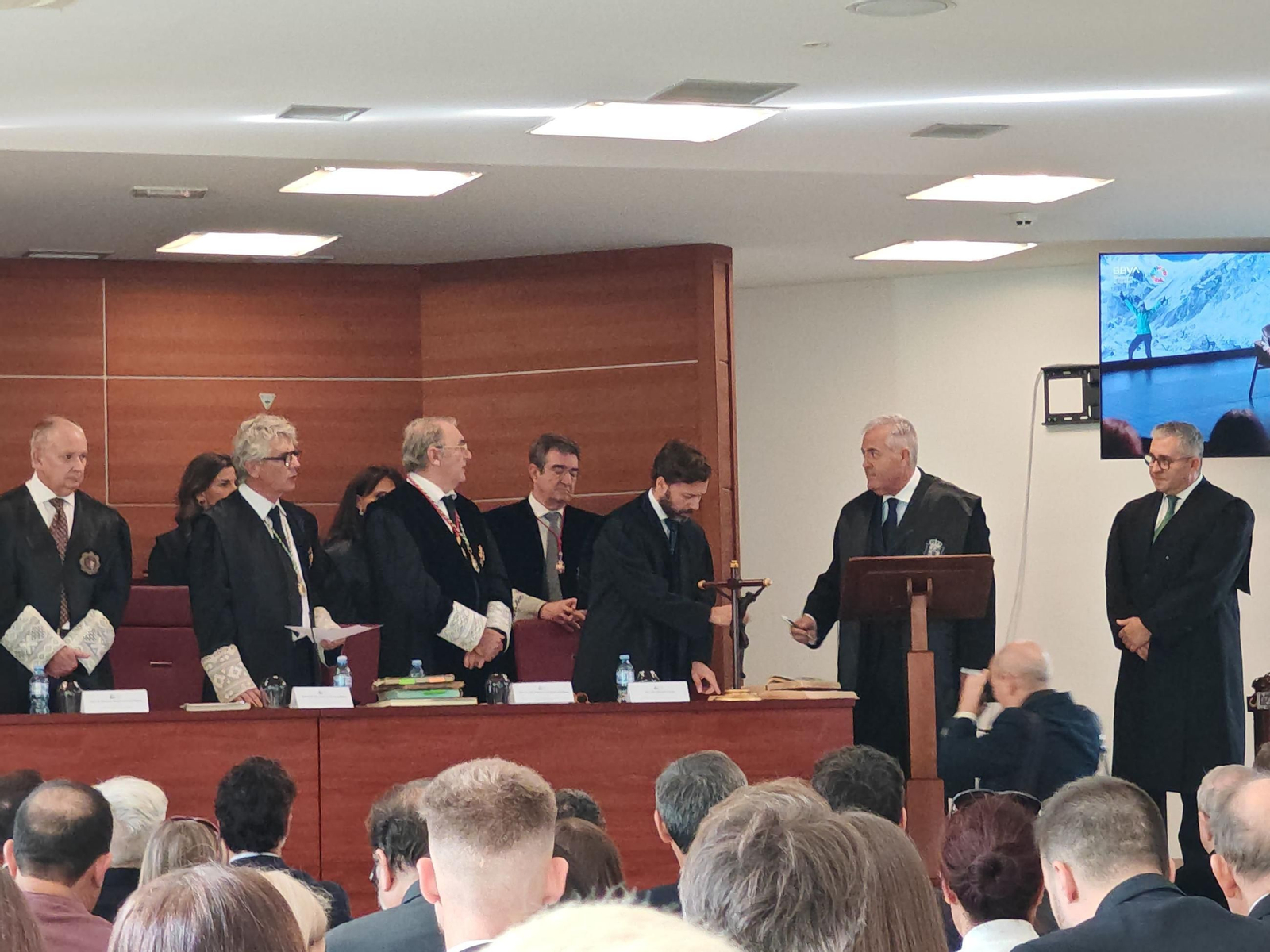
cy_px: 476
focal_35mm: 116
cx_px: 635
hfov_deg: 17.0
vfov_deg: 12.8
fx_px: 4256
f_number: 2.4
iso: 200
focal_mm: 8.67
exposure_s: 1/50
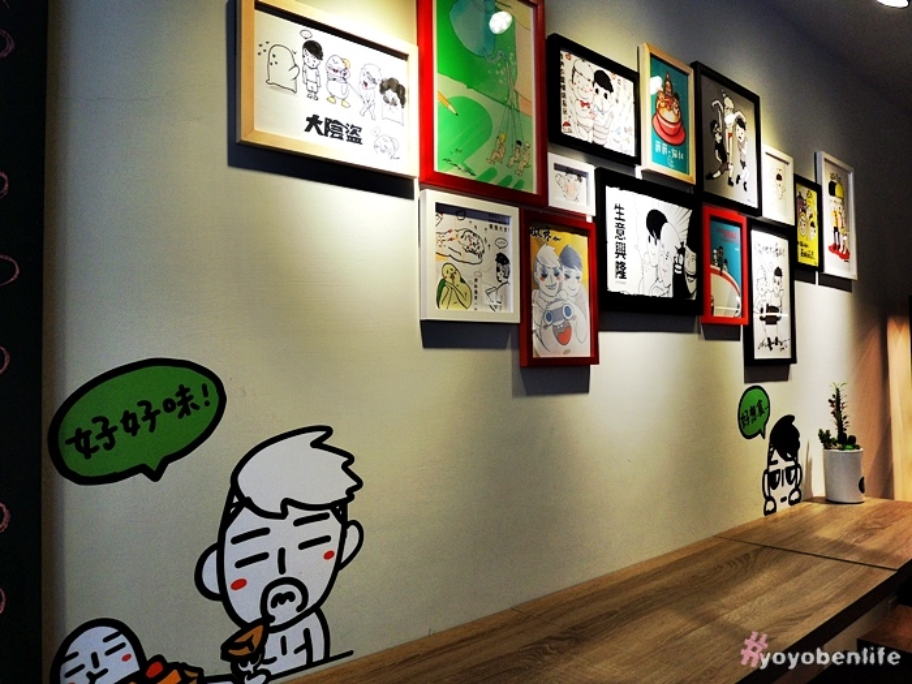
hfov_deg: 71.6
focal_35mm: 24
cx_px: 456
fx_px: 632
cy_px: 342
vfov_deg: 56.8
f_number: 2.8
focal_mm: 4.3
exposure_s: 1/80
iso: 100
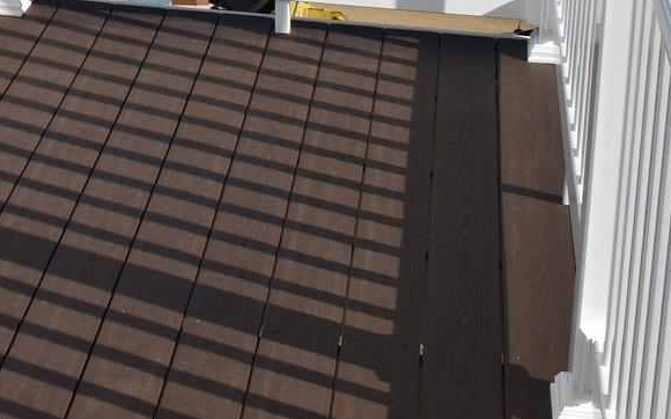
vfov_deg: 11.6
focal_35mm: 108
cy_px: -190
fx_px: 1974
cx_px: -90
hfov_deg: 18.5
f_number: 11
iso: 200
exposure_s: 1/500
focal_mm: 20
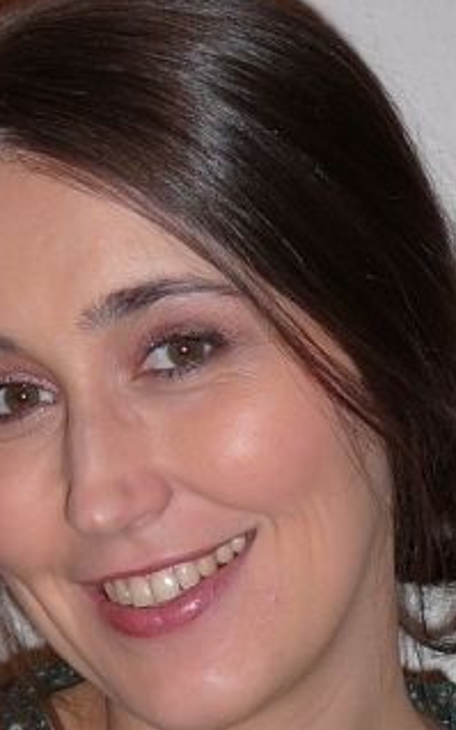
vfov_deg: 13.2
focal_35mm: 158
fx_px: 3146
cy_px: 515
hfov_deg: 8.3
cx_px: 191
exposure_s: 1/30
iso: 80
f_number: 3.9
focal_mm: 14.1
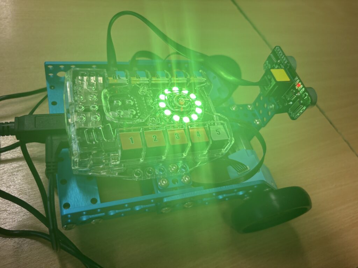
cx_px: 179
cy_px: 134
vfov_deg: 53.1
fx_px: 269
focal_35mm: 26
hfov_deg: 67.3
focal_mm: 5.96
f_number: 1.6
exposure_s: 1/141
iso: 64
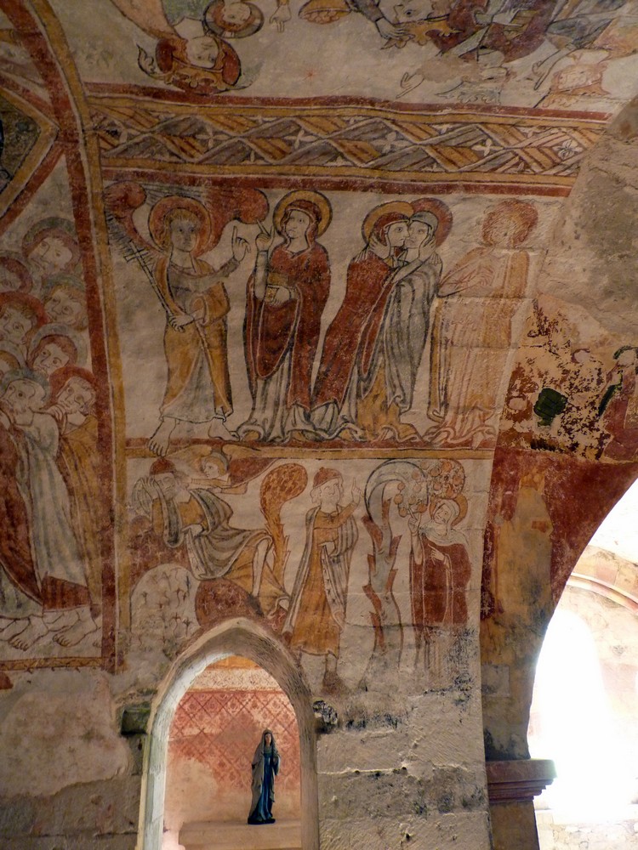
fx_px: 664
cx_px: 319
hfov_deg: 51.4
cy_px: 425
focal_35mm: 27
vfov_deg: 65.3
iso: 400
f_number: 2.8
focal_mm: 4.8
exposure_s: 1/10
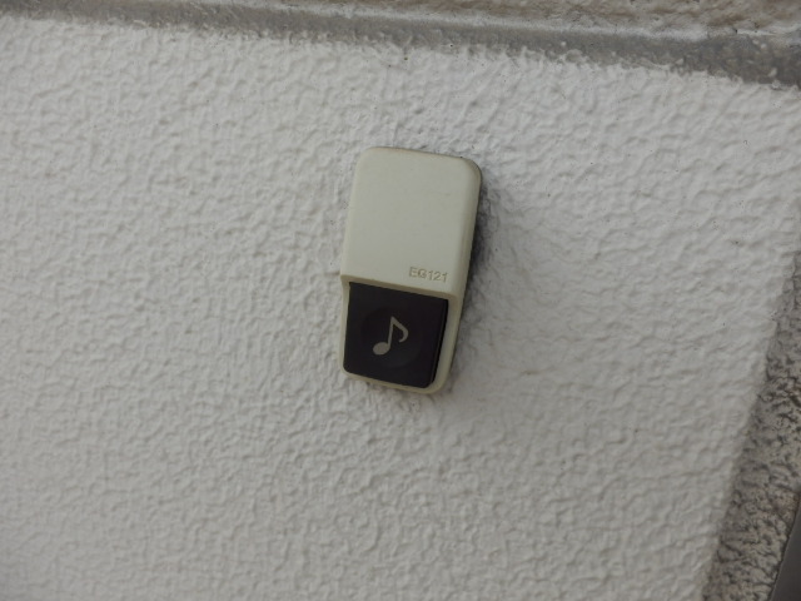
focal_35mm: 24
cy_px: 300
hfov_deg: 71.6
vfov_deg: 56.8
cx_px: 400
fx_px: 555
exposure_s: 1/400
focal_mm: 4.2
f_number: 3
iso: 80
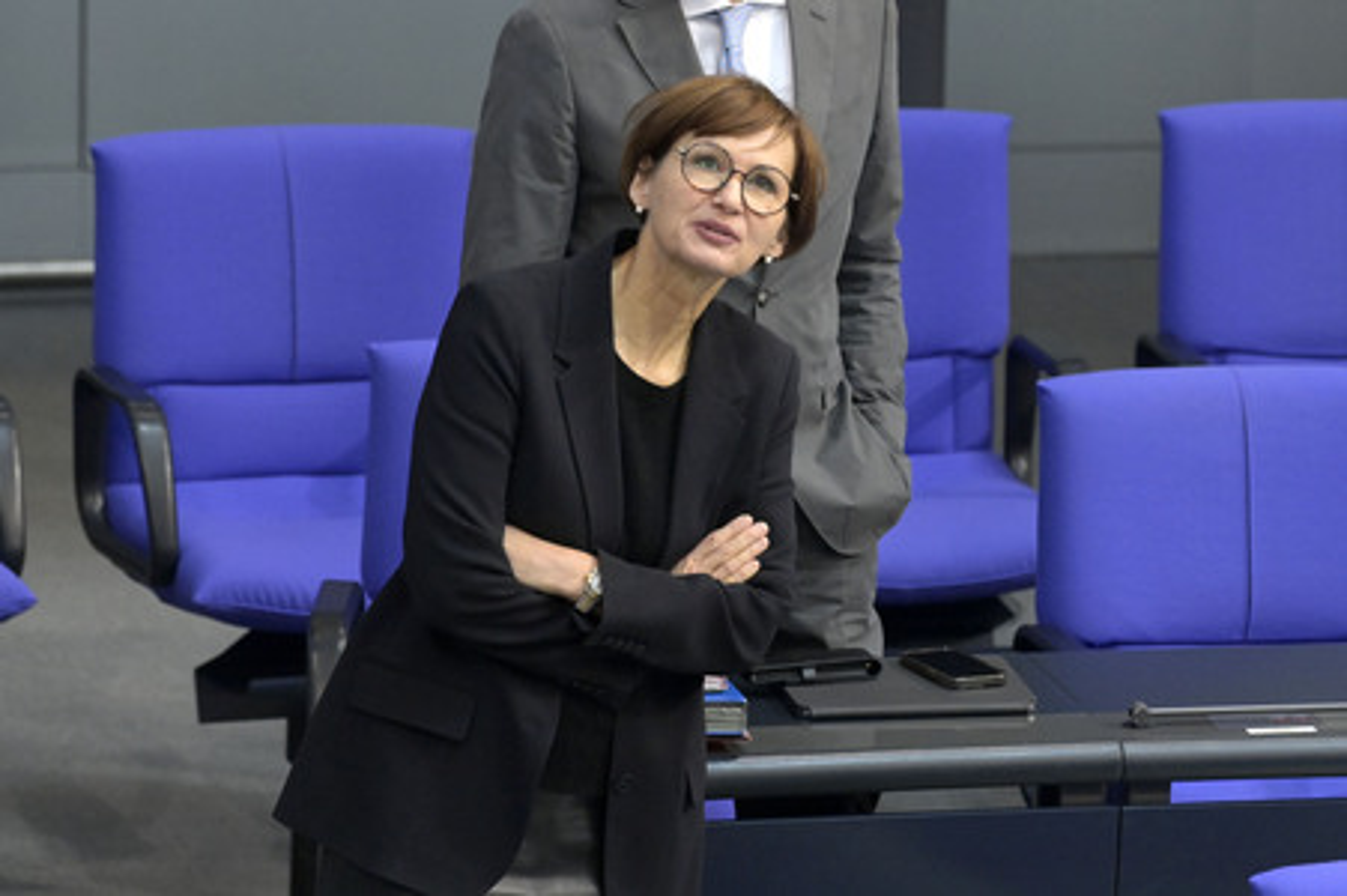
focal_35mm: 290
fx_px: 10843
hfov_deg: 7.1
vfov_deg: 4.7
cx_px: 674
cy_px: 448
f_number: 6.3
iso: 8000
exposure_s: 1/400
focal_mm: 290
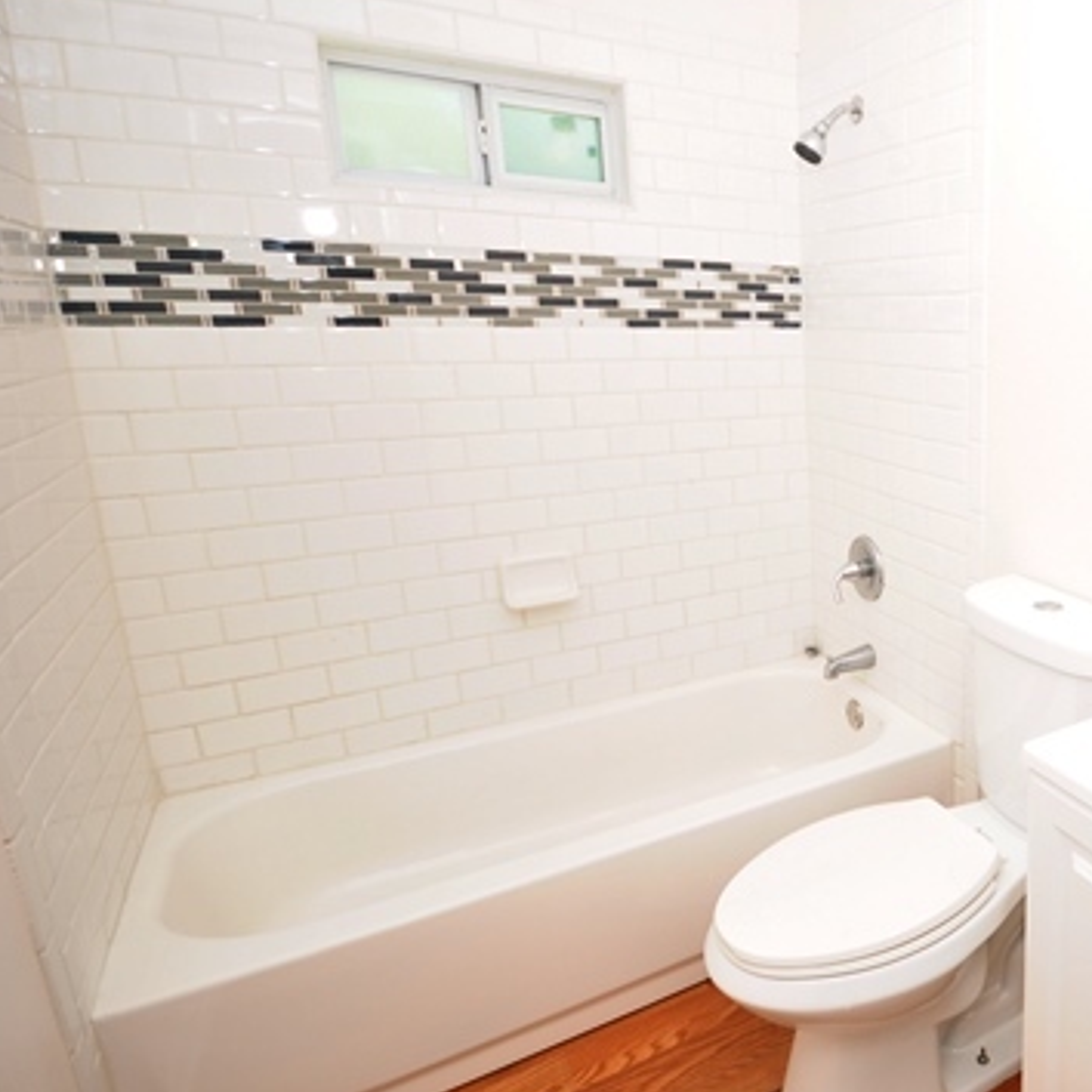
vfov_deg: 67.2
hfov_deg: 57.9
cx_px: 978
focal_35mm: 23
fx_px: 821
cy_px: 517
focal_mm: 10
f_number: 4
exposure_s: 1/60
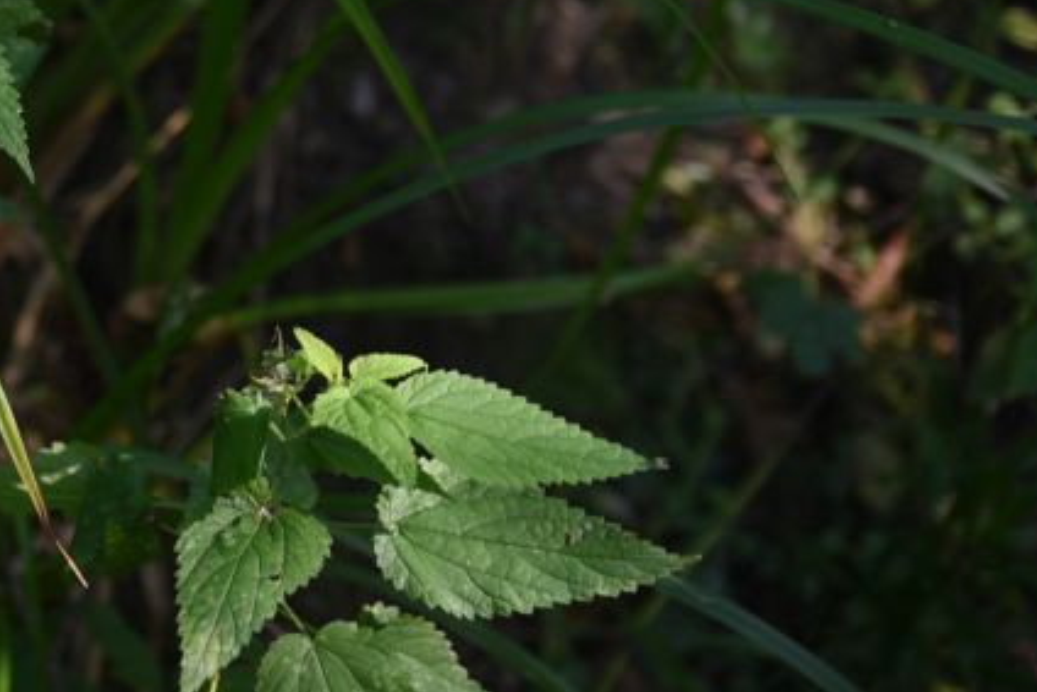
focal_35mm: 95
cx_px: -428
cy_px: -106
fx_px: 2737
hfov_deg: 19.3
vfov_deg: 14.0
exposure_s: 1/125
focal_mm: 31
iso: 160
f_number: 2.8
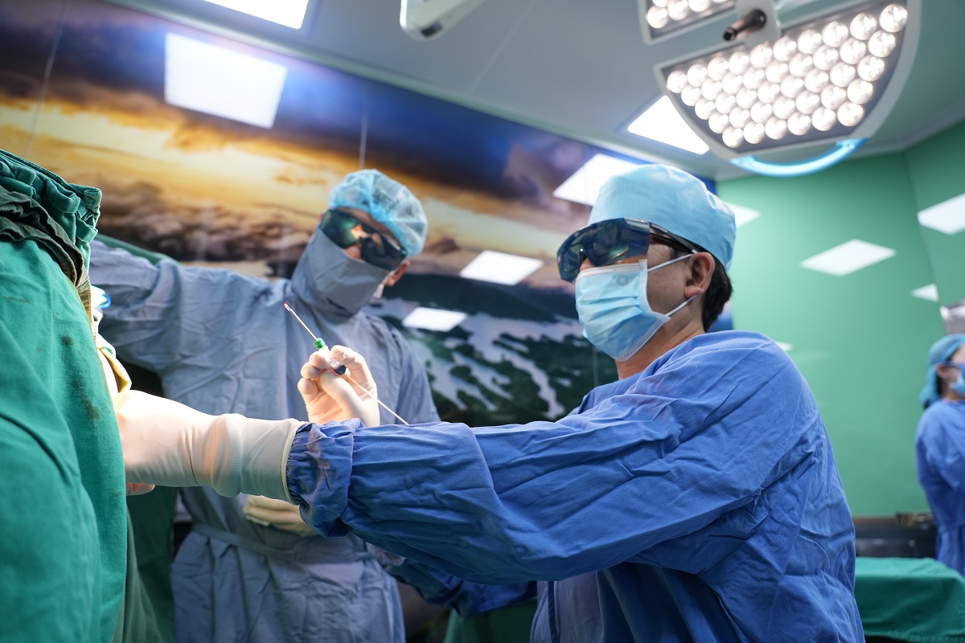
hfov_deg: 73.7
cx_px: 482
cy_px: 322
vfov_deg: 53.1
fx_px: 643
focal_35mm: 24
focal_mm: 24
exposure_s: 1/160
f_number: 4
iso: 1000
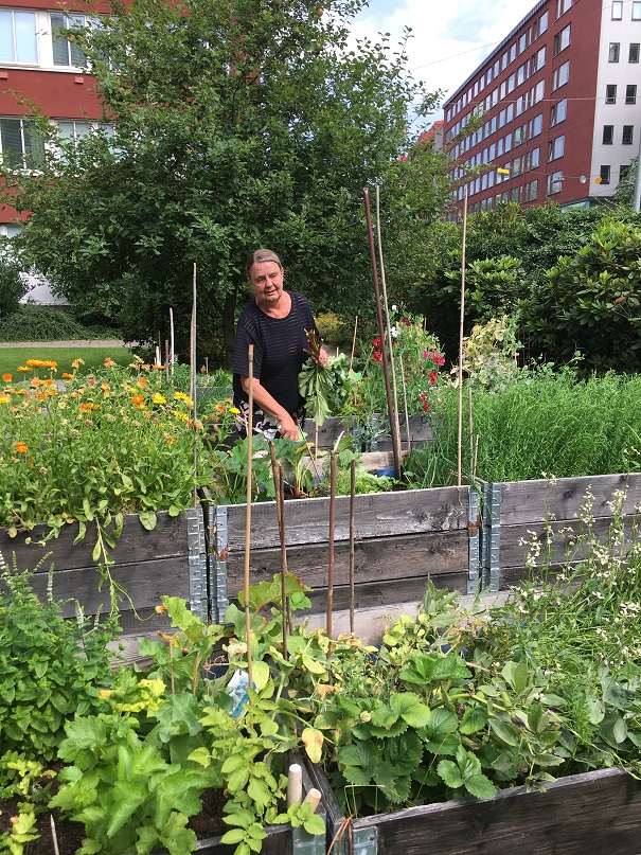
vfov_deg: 61.7
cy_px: 428
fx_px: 716
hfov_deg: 48.2
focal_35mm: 29
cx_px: 320
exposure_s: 1/630
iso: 25
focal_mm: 4.15
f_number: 2.2
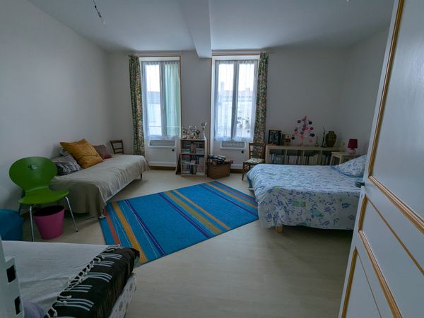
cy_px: 159
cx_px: 212
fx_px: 196
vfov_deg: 78.1
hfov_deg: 94.5
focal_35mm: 16
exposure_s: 1/50
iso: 82
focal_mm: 2.35
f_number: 2.2
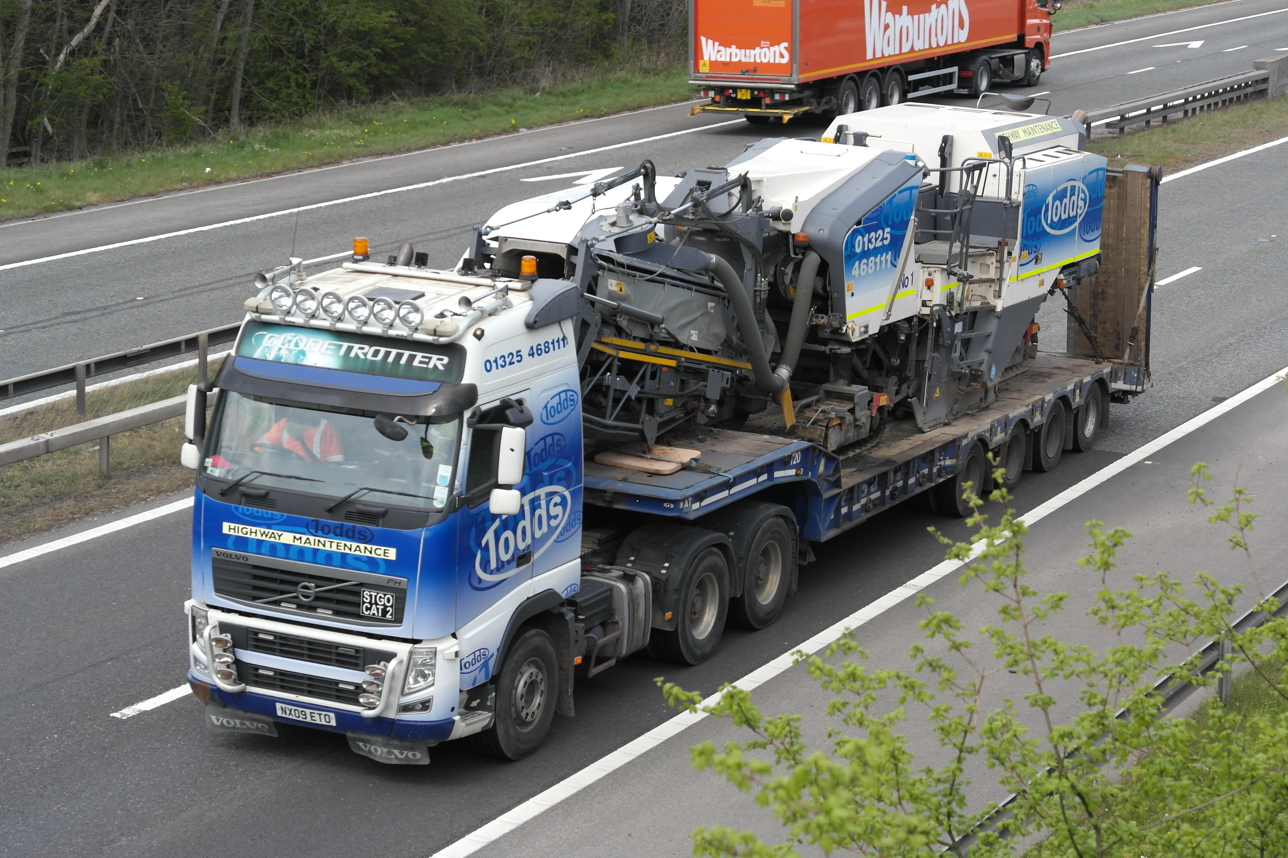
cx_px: 644
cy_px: 429
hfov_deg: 26.3
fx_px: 2755
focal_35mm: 77
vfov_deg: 17.7
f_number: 5.6
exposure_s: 1/640
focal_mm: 50
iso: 400
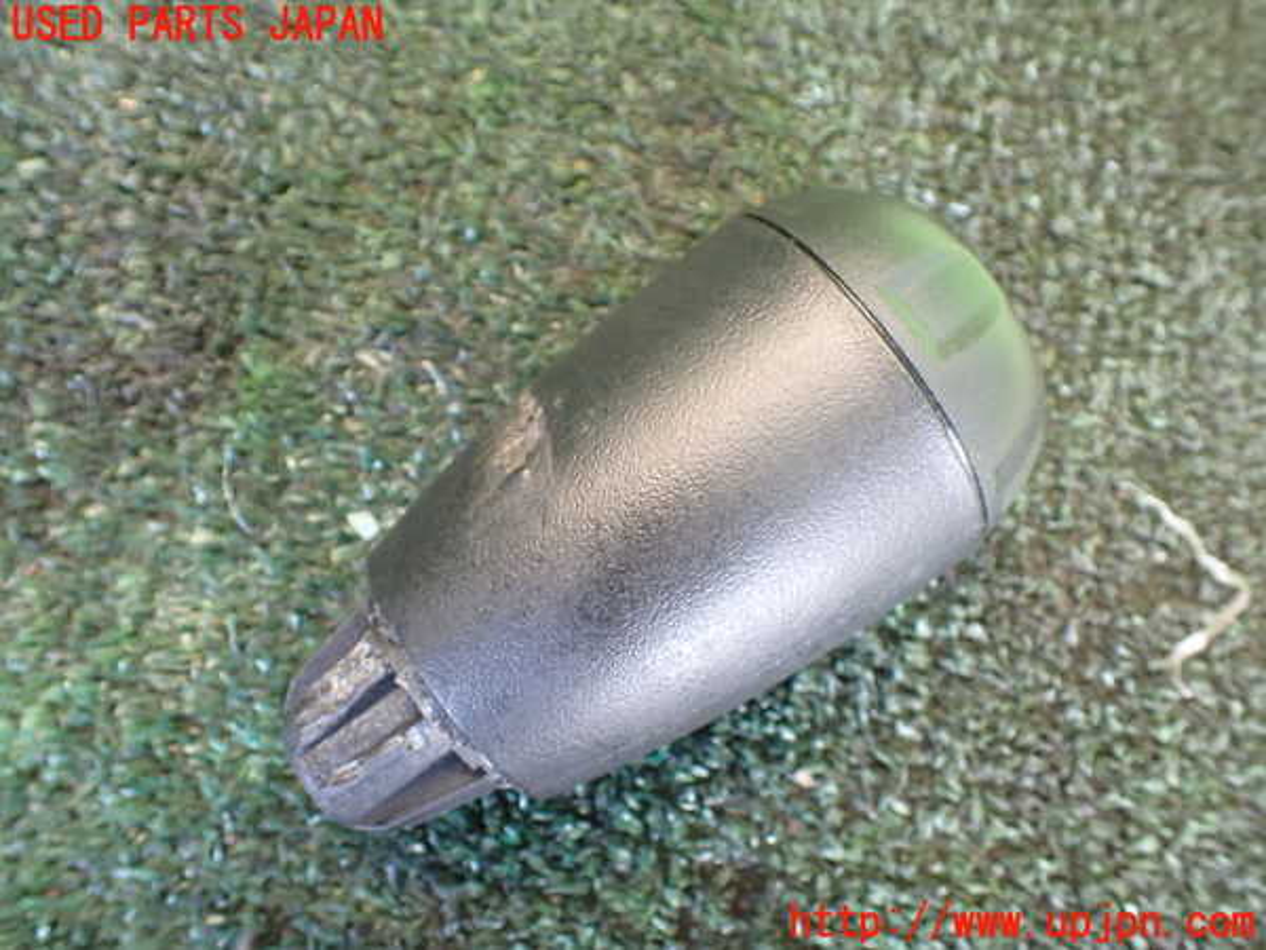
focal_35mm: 30
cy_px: 475
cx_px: 633
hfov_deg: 60.0
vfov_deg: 46.8
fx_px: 1097
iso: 800
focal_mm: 5.4
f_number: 2.3
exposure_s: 1/60
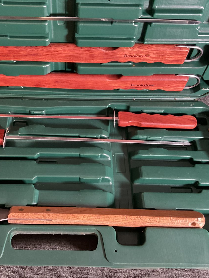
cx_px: 70
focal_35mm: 39
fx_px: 314
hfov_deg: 36.5
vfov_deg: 47.9
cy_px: 138
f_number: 1.8
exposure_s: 1/40
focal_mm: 3
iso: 250
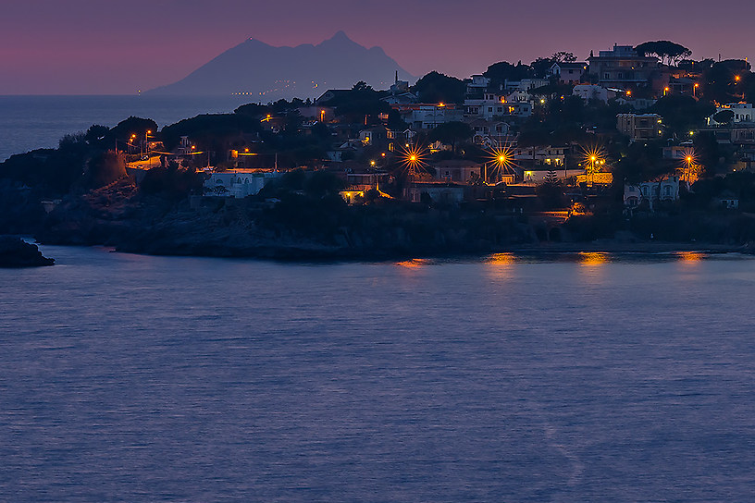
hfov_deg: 8.2
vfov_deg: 5.5
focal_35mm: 250
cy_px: -129
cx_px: 452
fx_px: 5243
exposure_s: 4
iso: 64
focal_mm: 85
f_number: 11
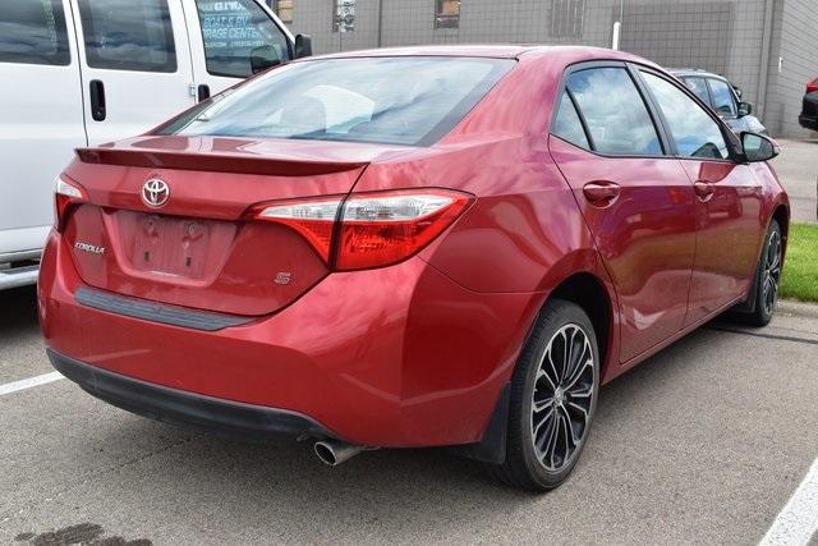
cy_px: 273
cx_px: 409
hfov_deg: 47.9
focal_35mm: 40
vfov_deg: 33.0
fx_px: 920
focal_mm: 27
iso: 400
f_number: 10
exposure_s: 1/320
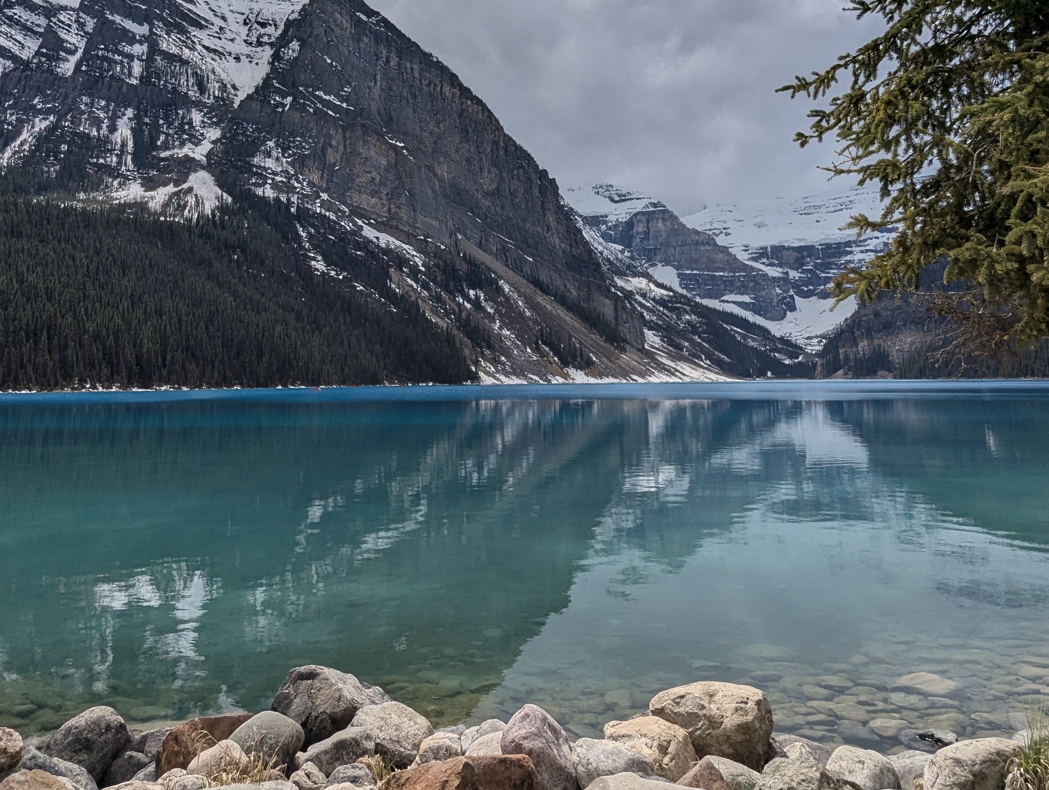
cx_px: 455
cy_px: 261
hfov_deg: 63.1
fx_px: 850
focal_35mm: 28
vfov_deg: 49.0
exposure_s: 1/7752
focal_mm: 2.35
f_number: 2.2
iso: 53
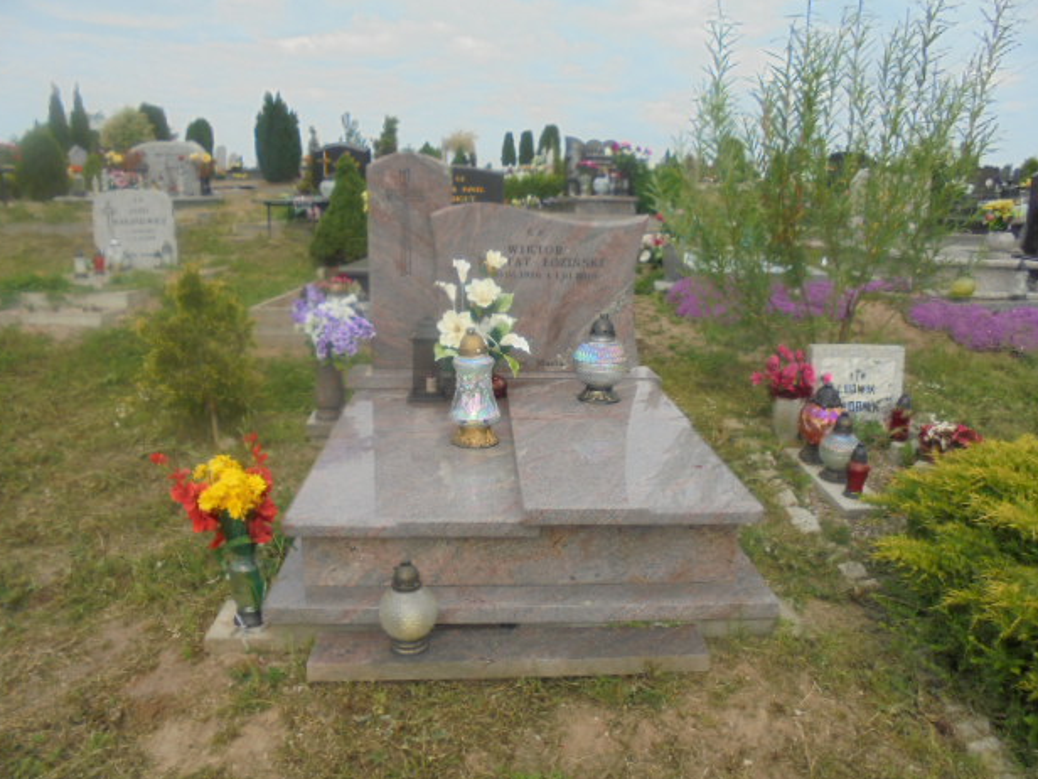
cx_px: 514
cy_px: 398
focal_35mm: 27
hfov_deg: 65.3
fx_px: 810
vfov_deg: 51.4
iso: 100
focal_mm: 4.6
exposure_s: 1/800
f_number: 3.5
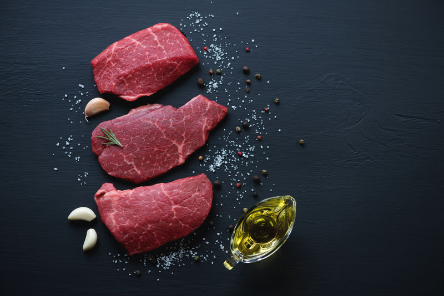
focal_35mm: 105
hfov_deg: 19.4
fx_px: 1295
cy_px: 148
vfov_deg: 13.1
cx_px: 222
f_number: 4
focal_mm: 105
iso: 100
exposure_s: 1/125
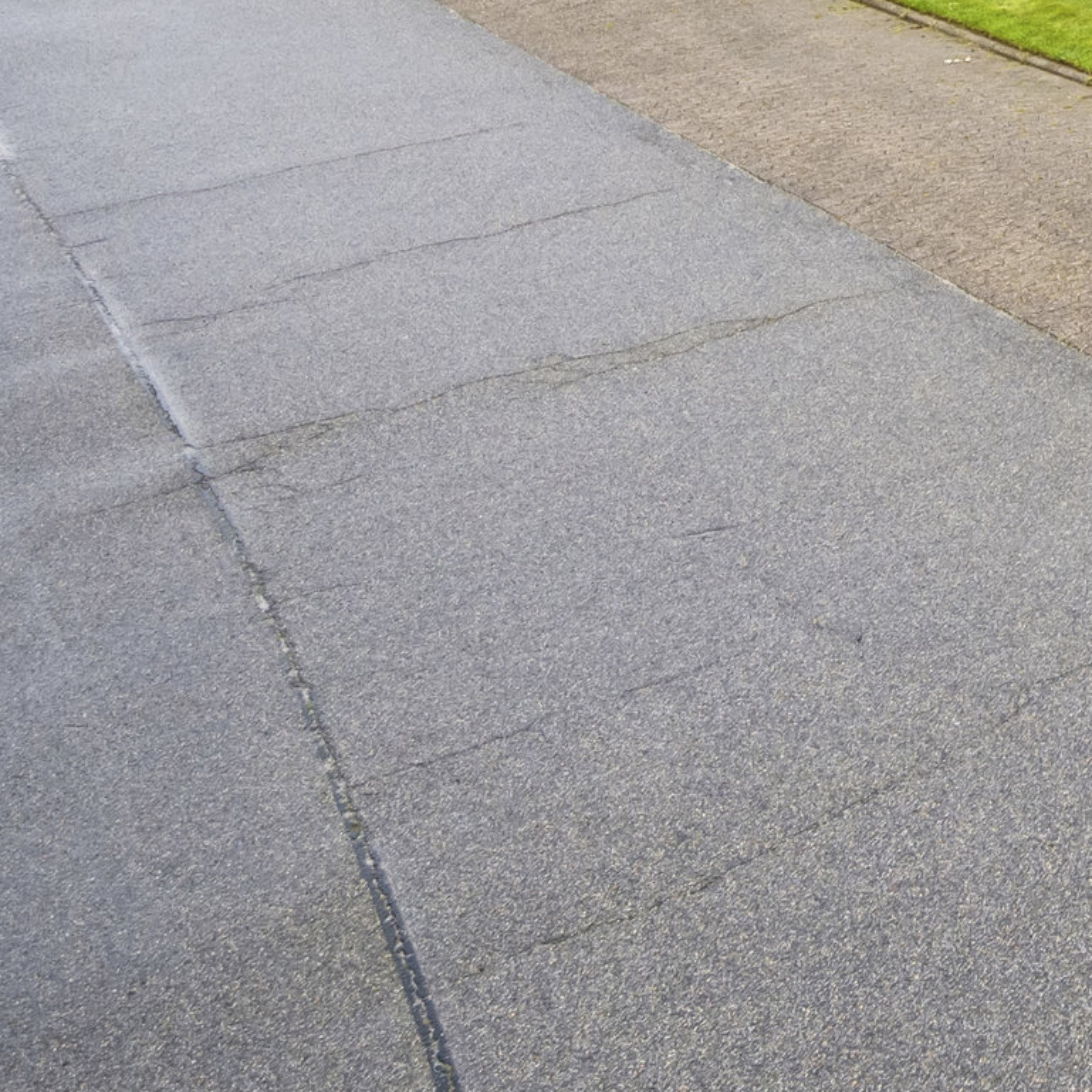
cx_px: 1891
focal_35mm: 63
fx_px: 2248
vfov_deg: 25.3
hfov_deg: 20.5
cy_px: -118
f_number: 5
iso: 400
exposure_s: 1/800
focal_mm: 19
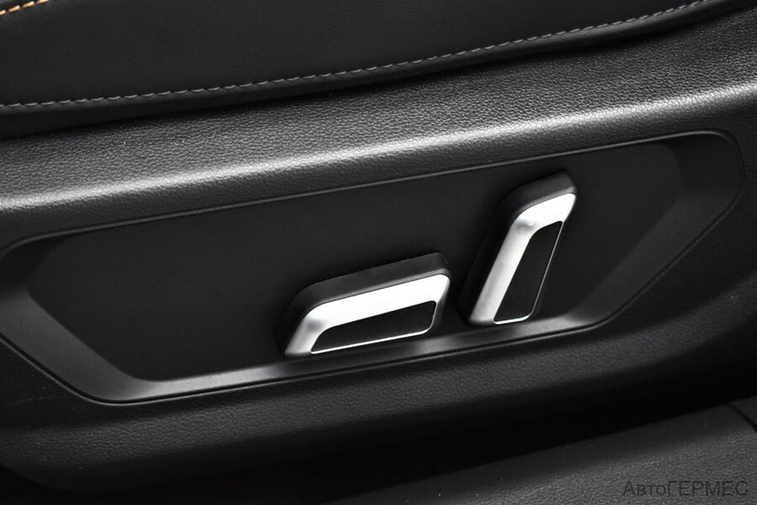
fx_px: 1640
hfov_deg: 26.0
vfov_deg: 17.5
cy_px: 252
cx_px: 378
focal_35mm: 78
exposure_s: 1/50
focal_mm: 52
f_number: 5.6
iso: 3600
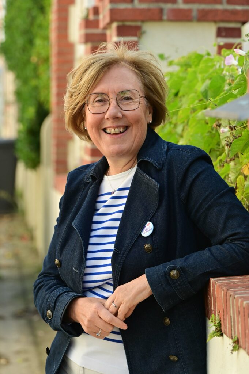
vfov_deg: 13.7
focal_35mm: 150
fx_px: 1559
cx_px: 124
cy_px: 187
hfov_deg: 9.1
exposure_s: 1/400
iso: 500
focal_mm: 150
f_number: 7.1
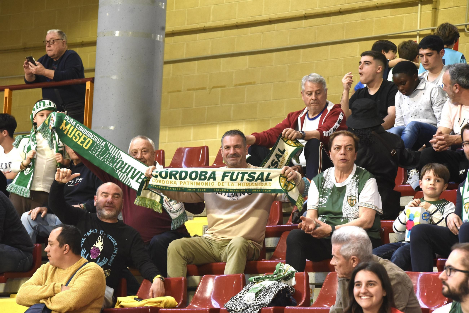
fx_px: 2085
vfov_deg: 8.6
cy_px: 156
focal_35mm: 160
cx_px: 234
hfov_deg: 12.8
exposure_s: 1/160
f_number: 6.3
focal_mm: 160
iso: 4000
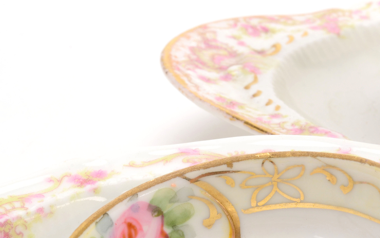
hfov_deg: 14.5
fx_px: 1490
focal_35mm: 144
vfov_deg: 9.1
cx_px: 226
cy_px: 190
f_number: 25
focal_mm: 55
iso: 100
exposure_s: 1/160
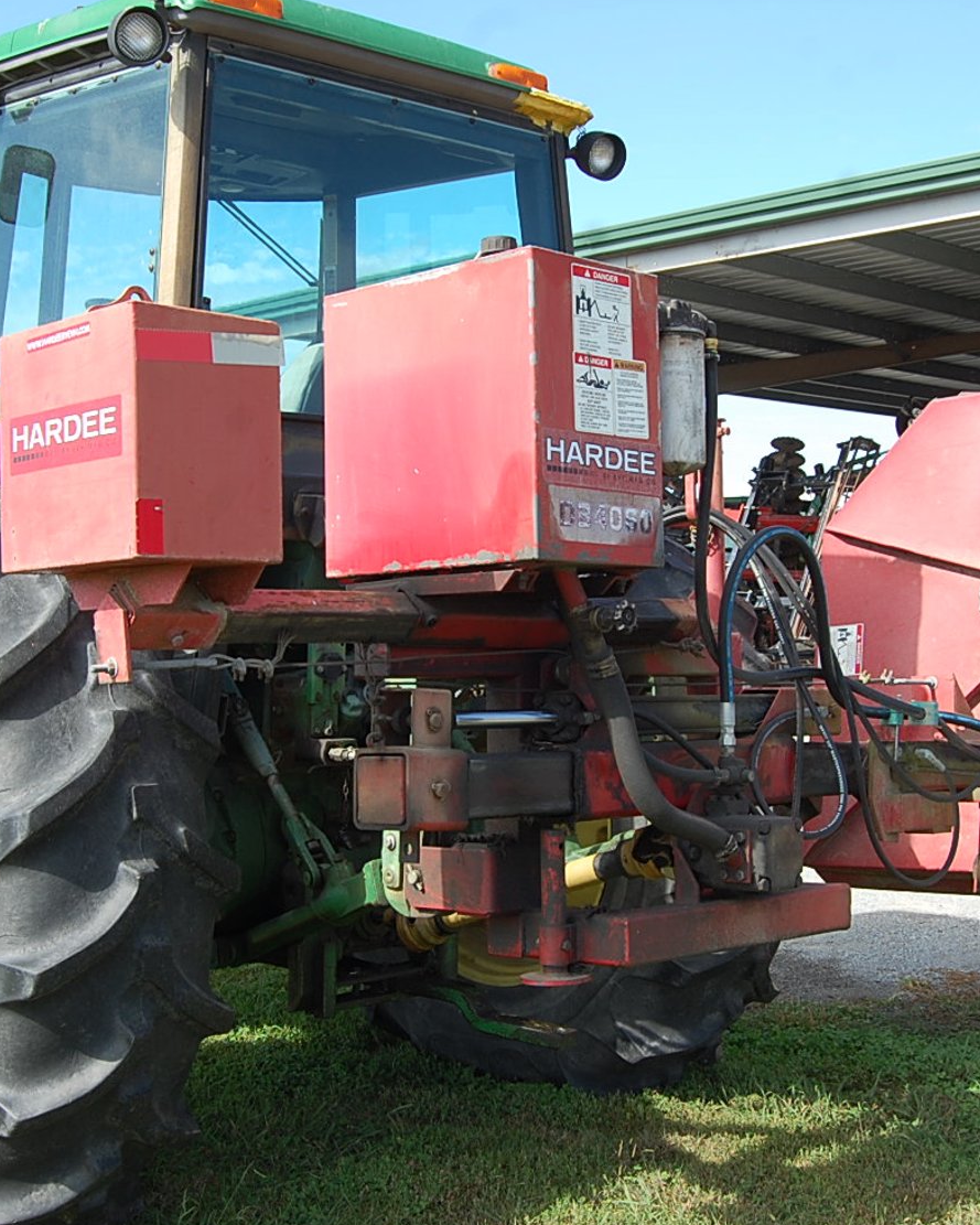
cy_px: 609
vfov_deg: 37.5
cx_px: 477
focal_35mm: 50
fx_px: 1802
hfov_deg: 30.4
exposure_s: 1/200
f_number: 7.1
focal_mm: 23
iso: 200
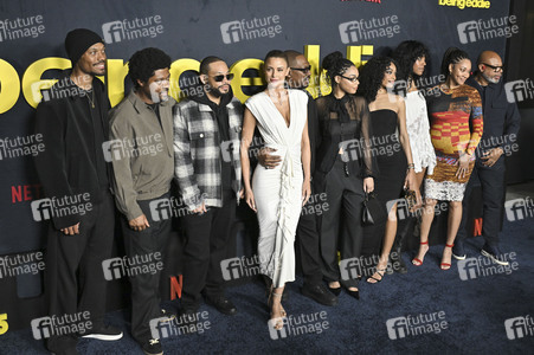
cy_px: 178
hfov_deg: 54.5
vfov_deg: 37.8
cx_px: 267
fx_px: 519
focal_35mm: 35
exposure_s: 1/320
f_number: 5.6
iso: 2500
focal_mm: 35
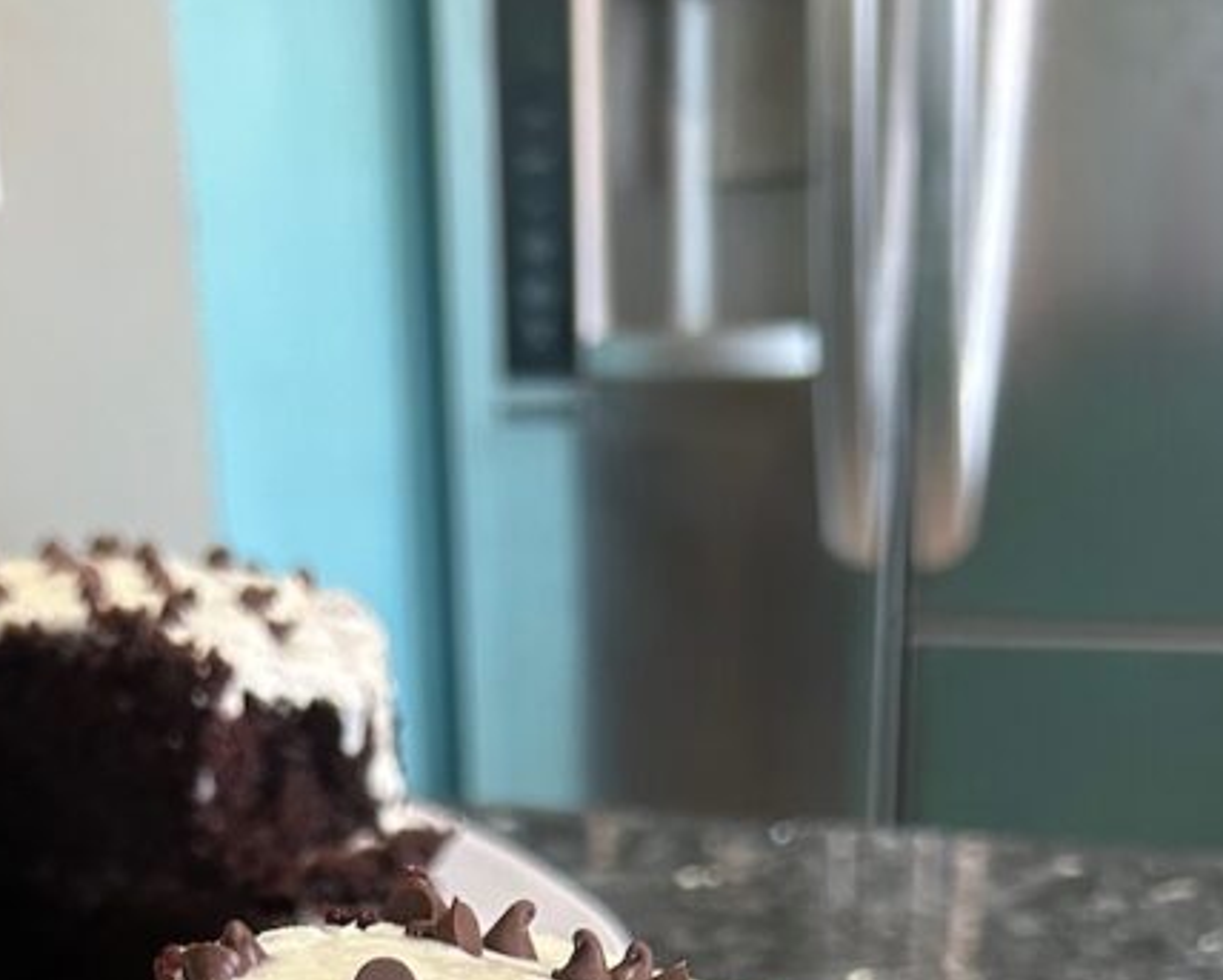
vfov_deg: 20.0
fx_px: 2318
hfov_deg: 29.2
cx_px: 343
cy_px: 1537
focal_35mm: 64
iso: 400
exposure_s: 1/60
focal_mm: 5.7
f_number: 1.5
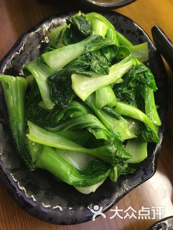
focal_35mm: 29
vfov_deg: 61.7
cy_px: 115
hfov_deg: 48.2
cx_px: 86
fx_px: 193
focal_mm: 4.15
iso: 125
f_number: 2.2
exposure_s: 1/33
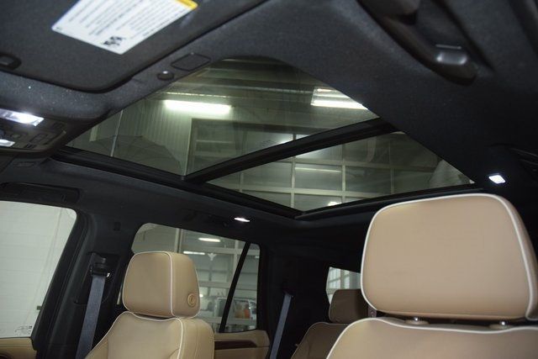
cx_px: 269
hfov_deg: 67.4
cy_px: 180
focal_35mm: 27
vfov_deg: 48.0
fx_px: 404
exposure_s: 1/60
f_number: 3.5
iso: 1600
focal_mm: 18
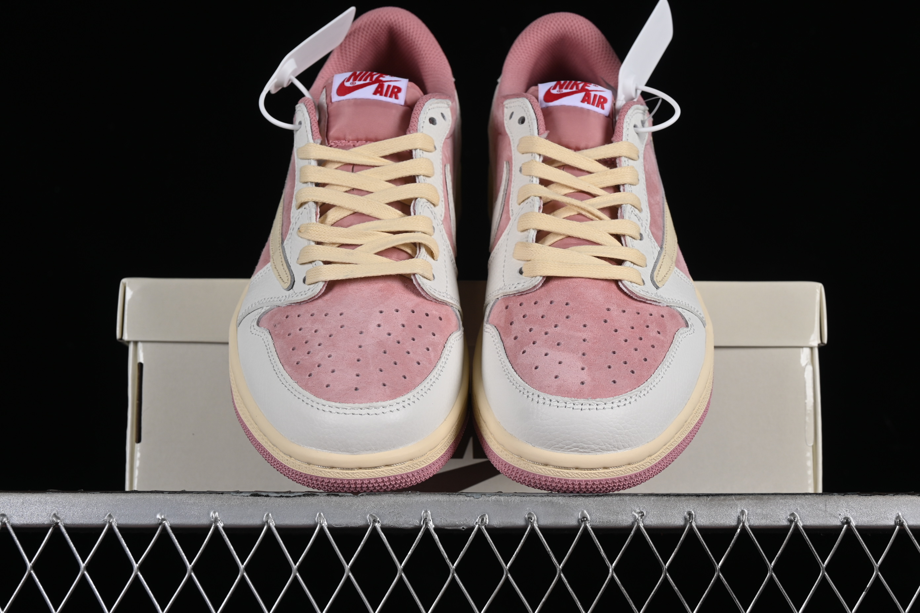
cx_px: 460
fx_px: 1917
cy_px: 306
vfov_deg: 18.2
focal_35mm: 75
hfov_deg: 27.0
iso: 160
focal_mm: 50
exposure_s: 1/80
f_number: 8
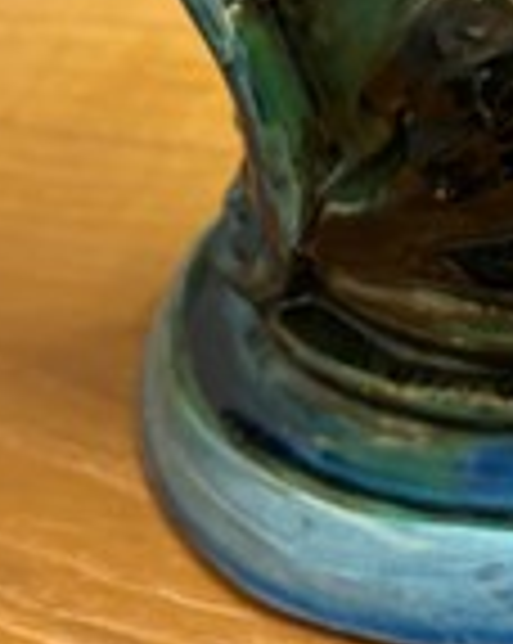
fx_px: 1350
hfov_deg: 21.1
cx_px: 459
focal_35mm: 71
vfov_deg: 24.3
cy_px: -135
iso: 400
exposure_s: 1/50
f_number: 1.6
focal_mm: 5.1
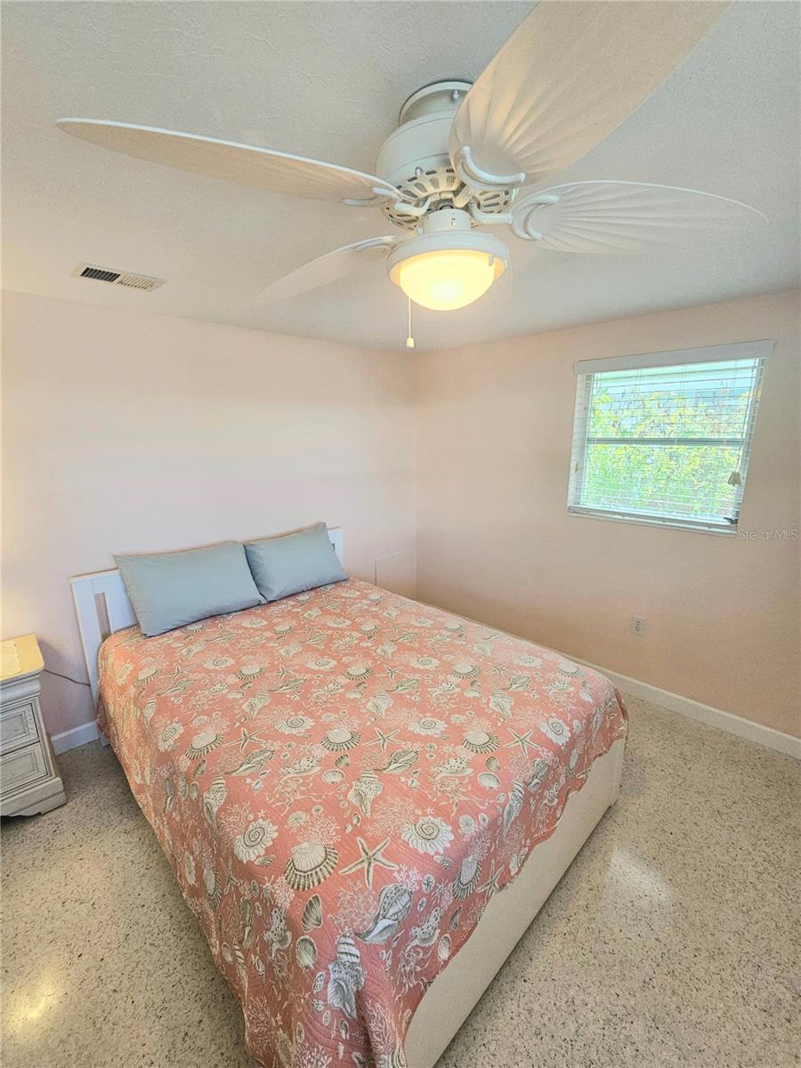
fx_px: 401
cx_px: 400
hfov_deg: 89.9
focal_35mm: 13
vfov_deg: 106.2
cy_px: 534
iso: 80
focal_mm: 2.2
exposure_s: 1/60.2
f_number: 2.2
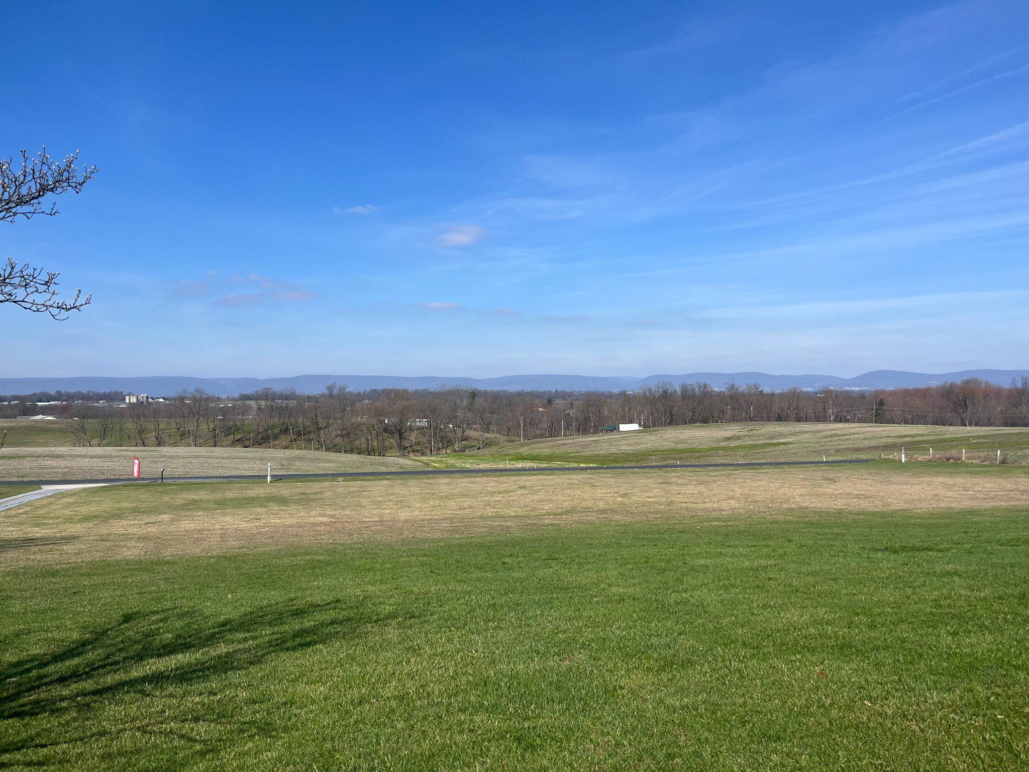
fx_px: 773
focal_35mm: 26
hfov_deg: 67.3
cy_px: 386
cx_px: 514
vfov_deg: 53.1
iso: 50
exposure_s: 1/5076
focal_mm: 5.1
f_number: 1.6
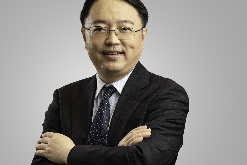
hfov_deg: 13.2
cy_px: 90
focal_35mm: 156
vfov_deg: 8.8
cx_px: 110
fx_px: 1070
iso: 800
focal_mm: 77.3
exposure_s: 1/125
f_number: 4
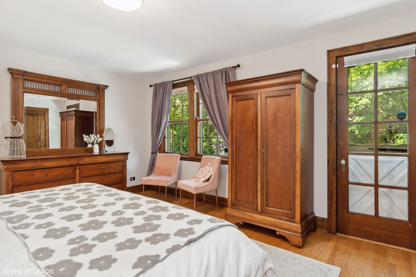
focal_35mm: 18
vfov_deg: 67.4
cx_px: 208
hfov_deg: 90.0
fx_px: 208
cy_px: 138
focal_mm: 12
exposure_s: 1/5
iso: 250
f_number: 8
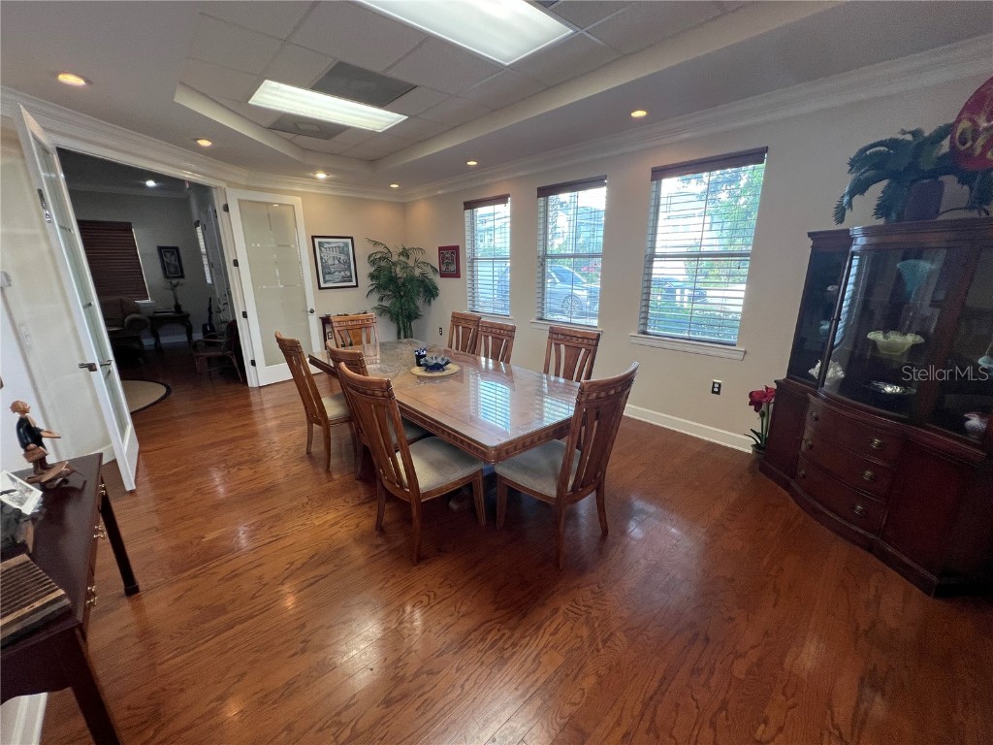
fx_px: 373
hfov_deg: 106.2
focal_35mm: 13
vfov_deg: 89.9
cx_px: 496
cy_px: 372
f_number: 1.8
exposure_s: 1/120
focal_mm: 1.57
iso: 100
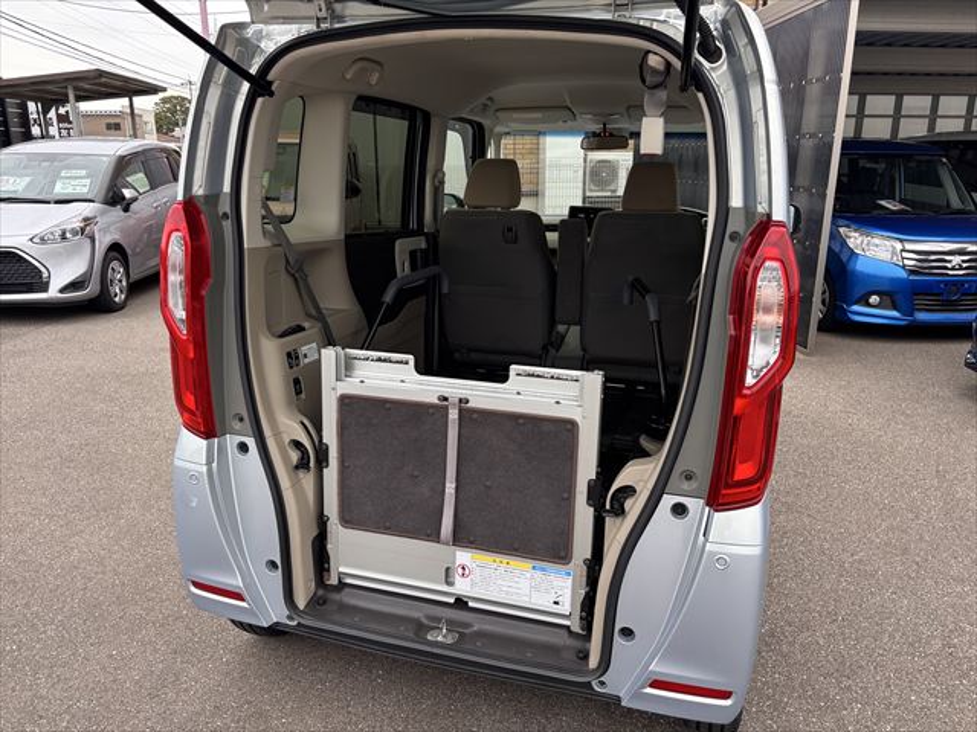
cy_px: 366
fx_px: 734
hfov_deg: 67.3
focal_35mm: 26
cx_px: 488
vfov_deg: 53.1
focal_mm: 5.96
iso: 100
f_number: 1.6
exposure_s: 1/121
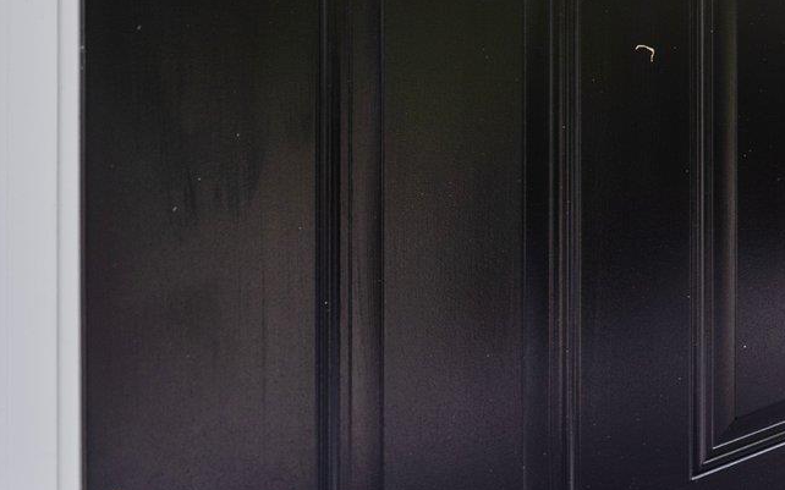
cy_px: -285
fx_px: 1112
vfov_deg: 20.5
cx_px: 1159
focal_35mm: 52
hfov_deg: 27.6
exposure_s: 1/100
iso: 100
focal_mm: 16
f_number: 4
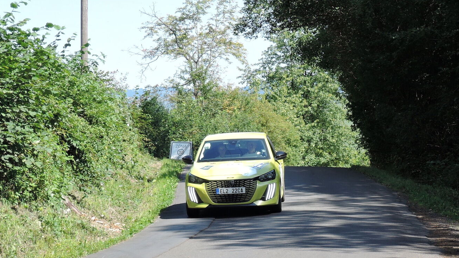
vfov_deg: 9.0
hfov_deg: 15.9
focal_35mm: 135
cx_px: 230
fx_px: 1643
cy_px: 160
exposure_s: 1/200
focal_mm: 18.2
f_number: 4.5
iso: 80
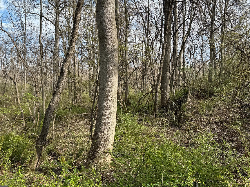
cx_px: 126
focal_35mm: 30
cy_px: 81
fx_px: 217
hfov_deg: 60.0
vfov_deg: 46.7
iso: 80
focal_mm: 6.86
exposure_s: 1/1721
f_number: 1.78
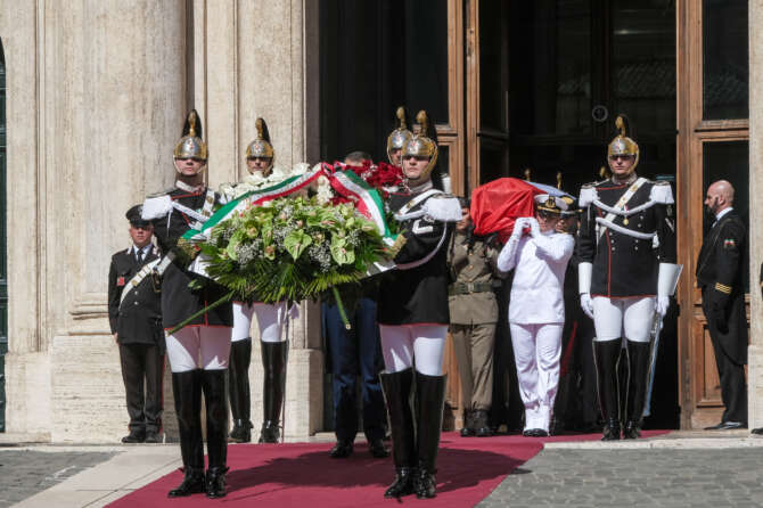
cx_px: 382
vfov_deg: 7.4
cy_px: 254
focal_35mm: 186
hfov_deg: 11.1
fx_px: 3940
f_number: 10
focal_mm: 123.8
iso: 200
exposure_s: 1/500
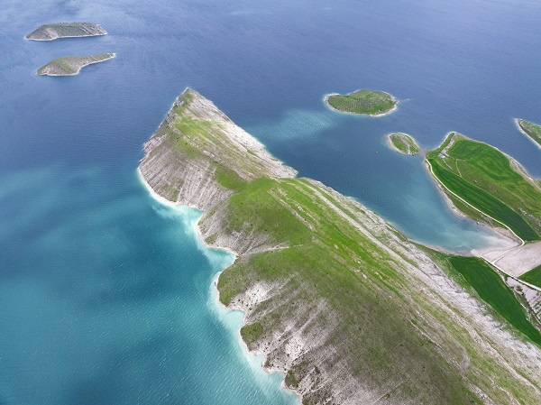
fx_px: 375
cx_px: 270
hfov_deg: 71.6
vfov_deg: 56.7
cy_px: 202
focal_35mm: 24
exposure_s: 1/1600
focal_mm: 12.29
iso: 200
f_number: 3.5
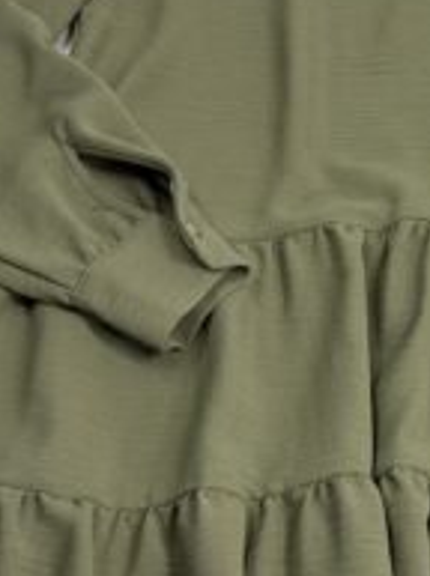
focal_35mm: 81
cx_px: 430
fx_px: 1346
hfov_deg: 17.7
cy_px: 281
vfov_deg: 24.2
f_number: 1.6
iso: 40
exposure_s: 1/165
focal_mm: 5.96
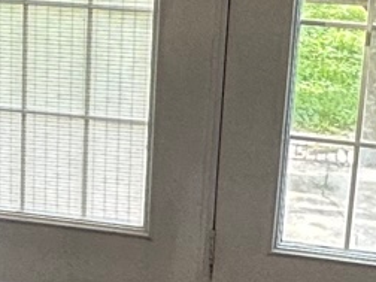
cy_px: 87
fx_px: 1217
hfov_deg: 17.0
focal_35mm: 112
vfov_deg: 13.2
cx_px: -39
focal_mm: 2.22
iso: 125
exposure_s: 1/120
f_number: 2.2
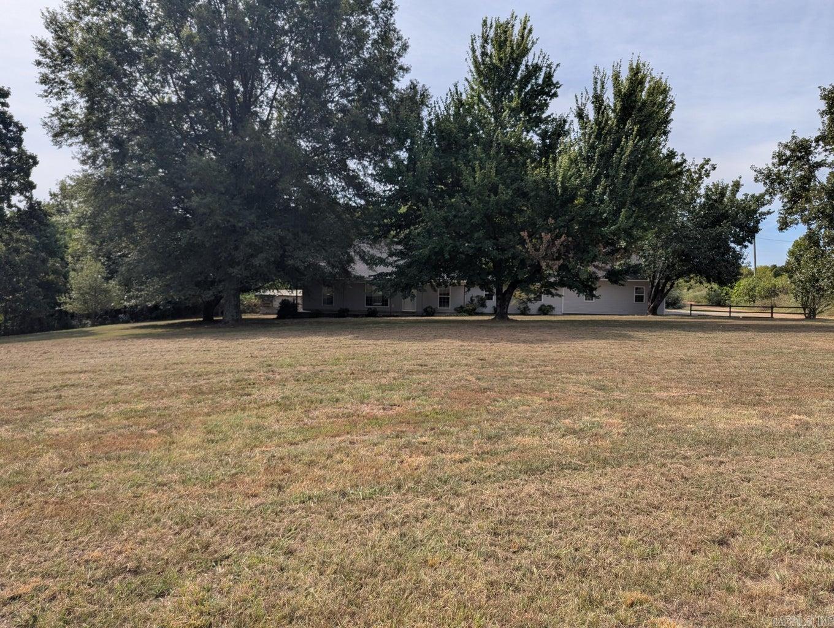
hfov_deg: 71.5
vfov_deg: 56.9
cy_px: 314
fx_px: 579
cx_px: 417
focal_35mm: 24
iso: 39
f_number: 1.85
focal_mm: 6.81
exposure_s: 1/2096
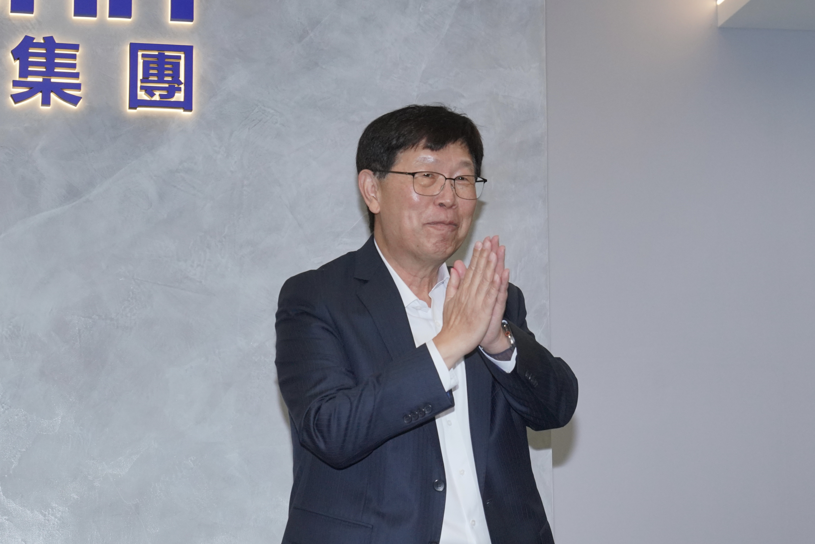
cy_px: 272
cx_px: 408
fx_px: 2264
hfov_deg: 20.4
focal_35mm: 100
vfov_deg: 13.7
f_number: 5.6
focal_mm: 67
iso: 1600
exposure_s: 1/160
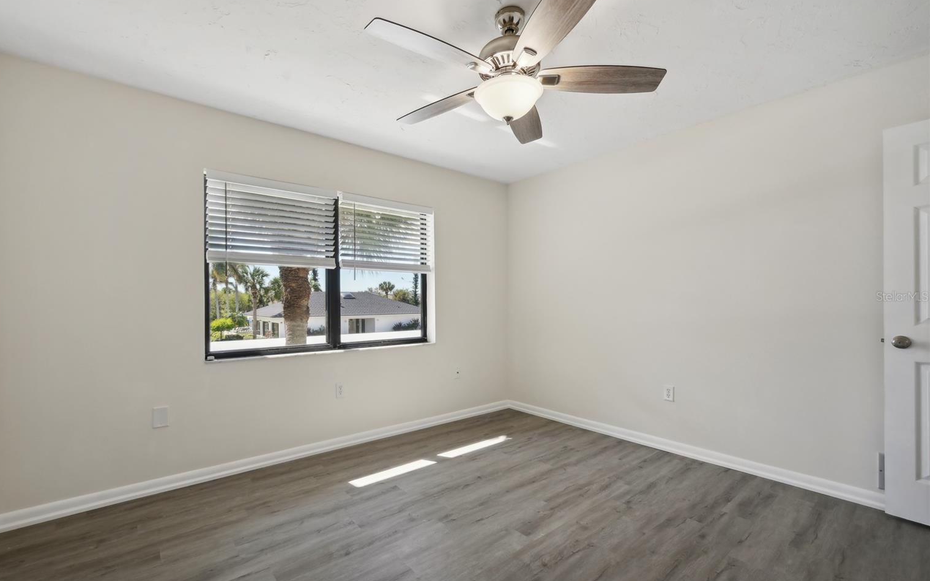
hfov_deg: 101.4
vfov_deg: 74.8
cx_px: 441
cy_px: 296
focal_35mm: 15
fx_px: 380
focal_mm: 14
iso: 400
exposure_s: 1/125
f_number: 8
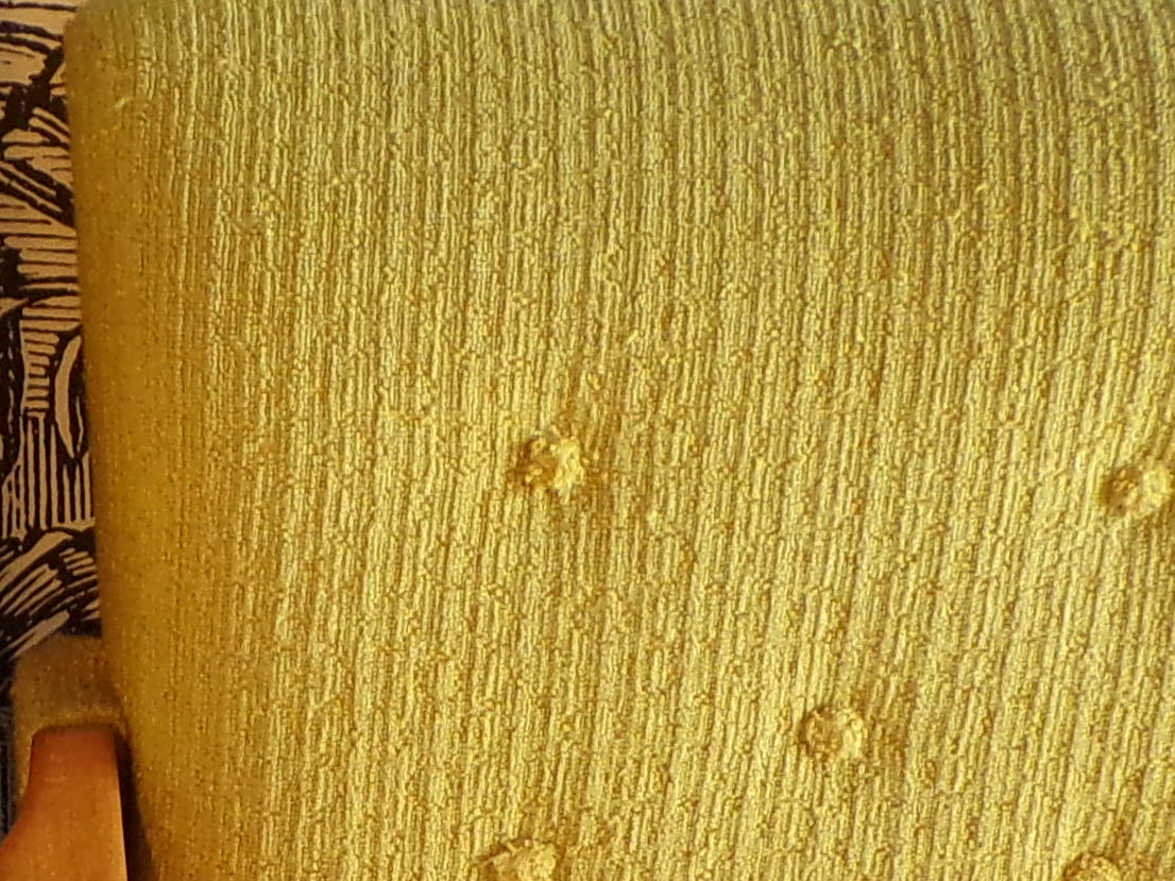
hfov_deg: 19.1
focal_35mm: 100
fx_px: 3394
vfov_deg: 13.8
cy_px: 1337
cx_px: -1
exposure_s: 1/34
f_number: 3
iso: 200
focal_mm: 4.3
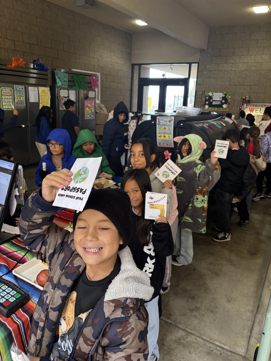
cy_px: 180
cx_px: 136
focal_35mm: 26
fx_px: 271
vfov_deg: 67.3
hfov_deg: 53.1
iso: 160
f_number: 1.6
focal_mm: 5.96
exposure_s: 1/60
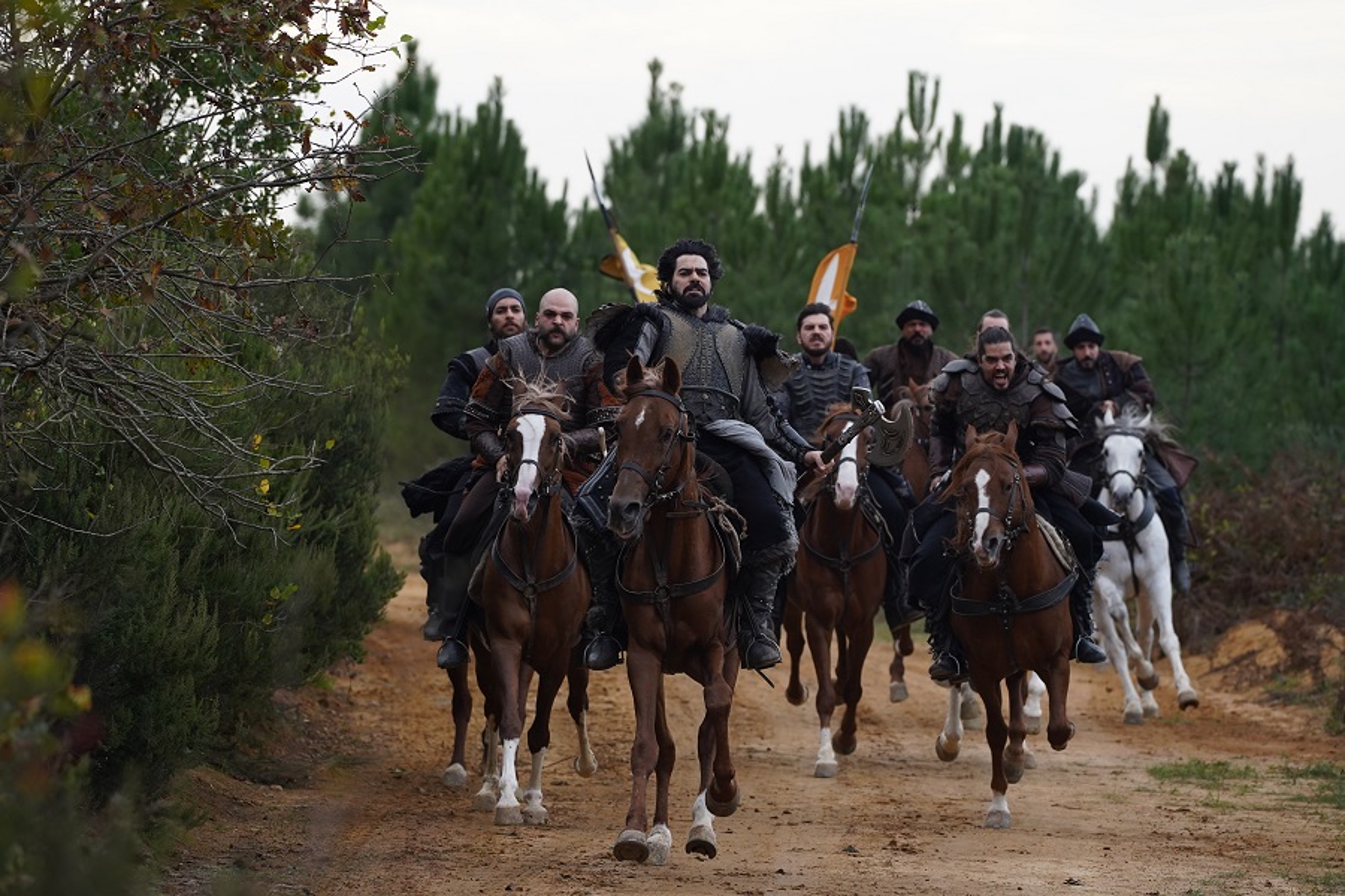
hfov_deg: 10.3
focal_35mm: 200
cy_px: 448
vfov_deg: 6.9
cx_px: 672
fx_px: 7472
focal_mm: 200
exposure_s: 1/800
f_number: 5
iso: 1000
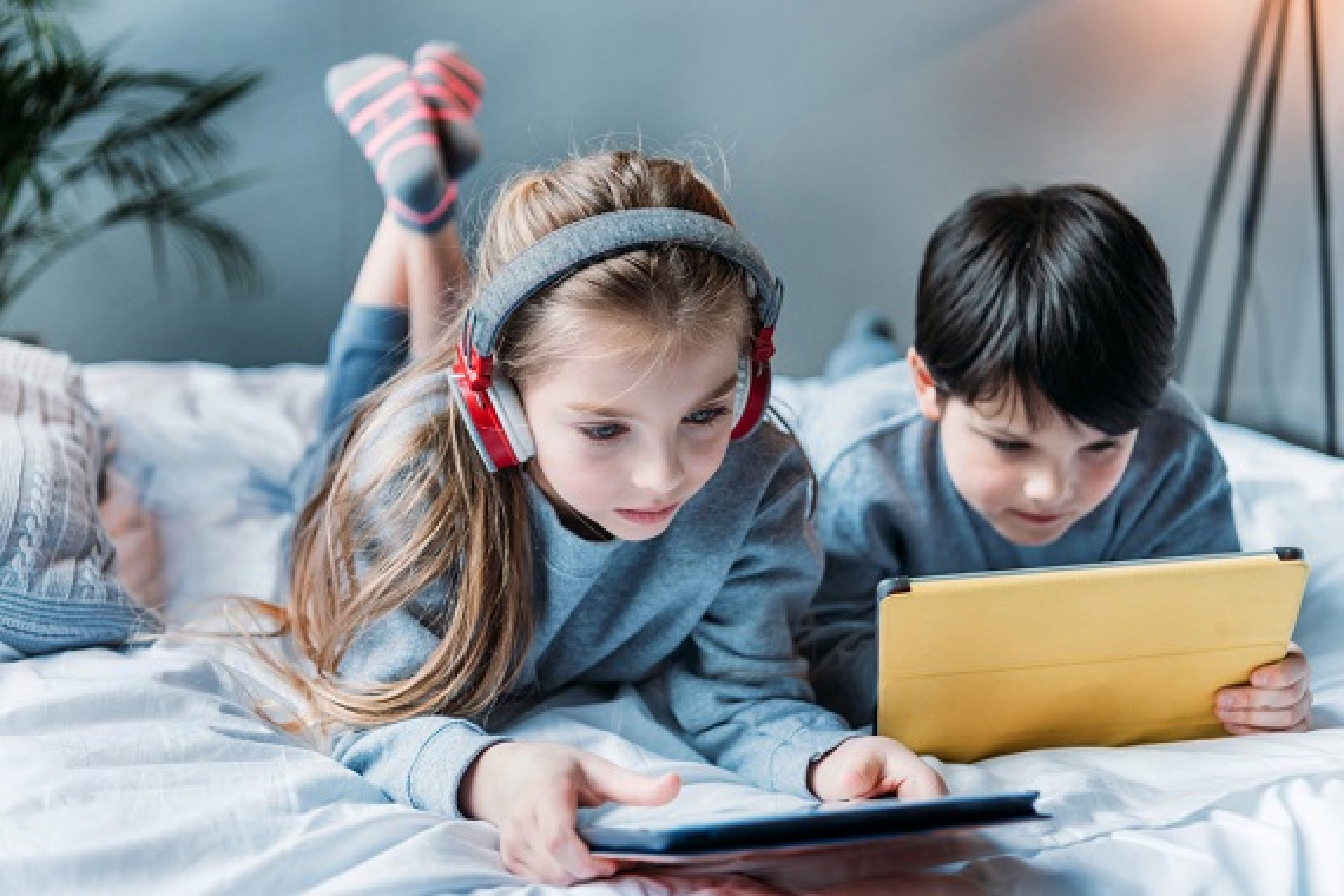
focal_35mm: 50
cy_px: 448
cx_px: 672
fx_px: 1867
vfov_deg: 27.0
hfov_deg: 39.6
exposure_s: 1/125
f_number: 2.8
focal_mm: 50
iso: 320
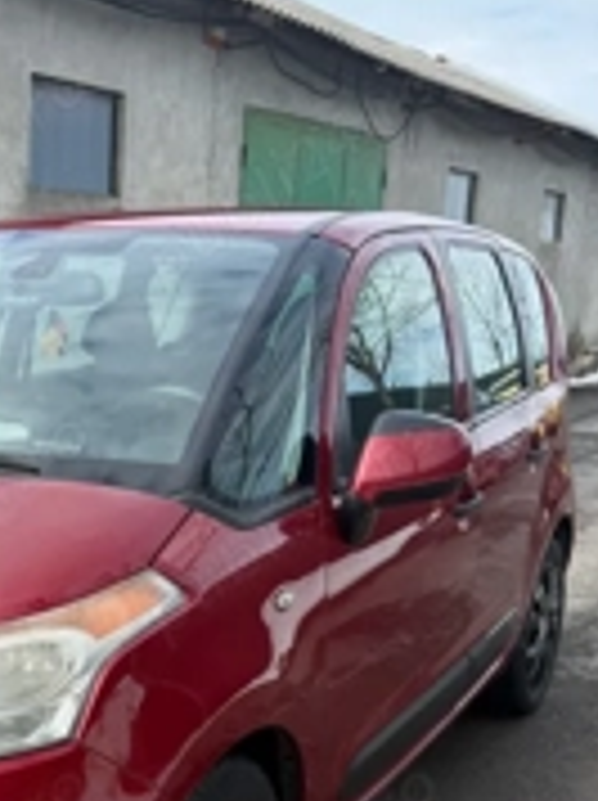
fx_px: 1247
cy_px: 580
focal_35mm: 54
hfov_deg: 25.9
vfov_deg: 35.0
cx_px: 31
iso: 100
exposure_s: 1/3279
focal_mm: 6.76
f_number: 1.78
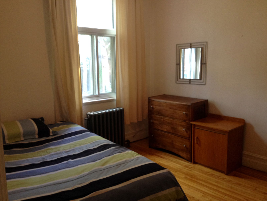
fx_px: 270
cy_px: 100
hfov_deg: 52.6
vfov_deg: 40.7
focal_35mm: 35
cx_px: 134
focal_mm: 4.28
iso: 100
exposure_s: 1/20
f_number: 2.4
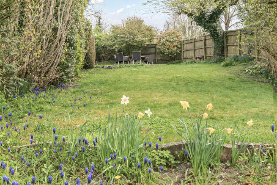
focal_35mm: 36
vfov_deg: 36.9
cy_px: 92
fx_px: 277
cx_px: 138
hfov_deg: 53.1
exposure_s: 1/100
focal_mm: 24
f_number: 8
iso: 400
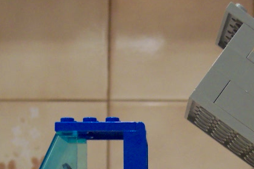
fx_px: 691
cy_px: 182
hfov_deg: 20.7
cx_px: 188
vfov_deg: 13.7
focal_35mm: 98
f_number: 2.8
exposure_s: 1/30
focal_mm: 8
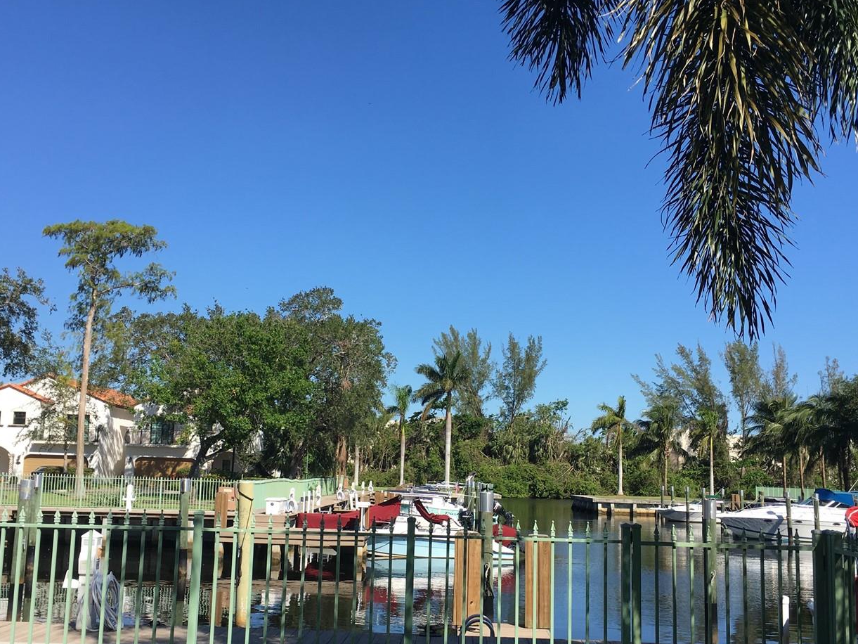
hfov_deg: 49.0
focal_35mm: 38
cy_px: 373
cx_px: 424
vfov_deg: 37.6
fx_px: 942
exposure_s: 1/1538
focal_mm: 4.15
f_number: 2.2
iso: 25
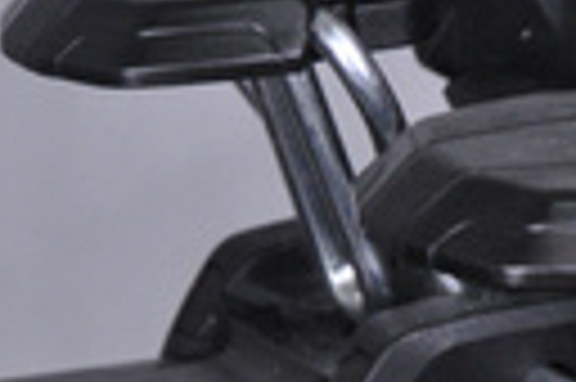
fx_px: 5880
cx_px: 954
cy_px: 348
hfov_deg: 5.5
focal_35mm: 368
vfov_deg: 3.7
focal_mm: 70
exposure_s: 1/125
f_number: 9.5
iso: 3200
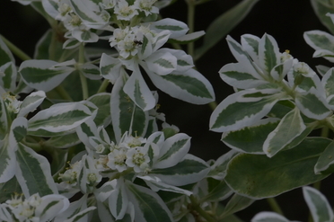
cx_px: 94
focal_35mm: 322
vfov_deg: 4.3
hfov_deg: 6.4
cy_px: 124
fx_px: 2984
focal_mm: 105
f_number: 13
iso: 500
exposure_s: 1/80
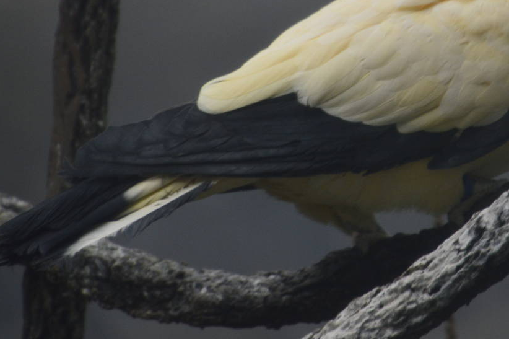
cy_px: 49
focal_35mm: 788
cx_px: 381
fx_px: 11134
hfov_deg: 2.6
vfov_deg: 1.7
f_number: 6.3
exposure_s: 1/4
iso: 800
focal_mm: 270
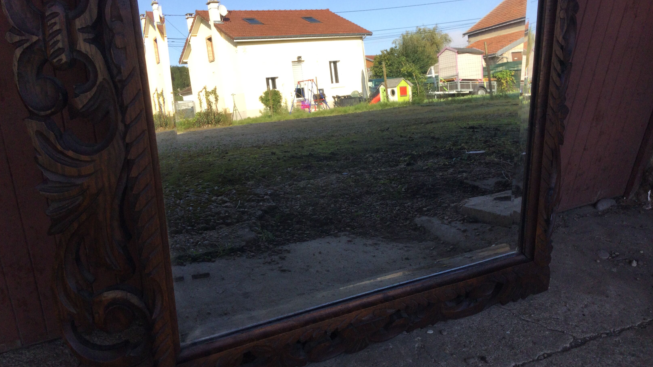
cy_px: 202
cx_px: 326
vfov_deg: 34.6
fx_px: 589
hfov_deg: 58.0
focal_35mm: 34
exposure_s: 1/440
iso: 25
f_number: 2.4
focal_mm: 3.3
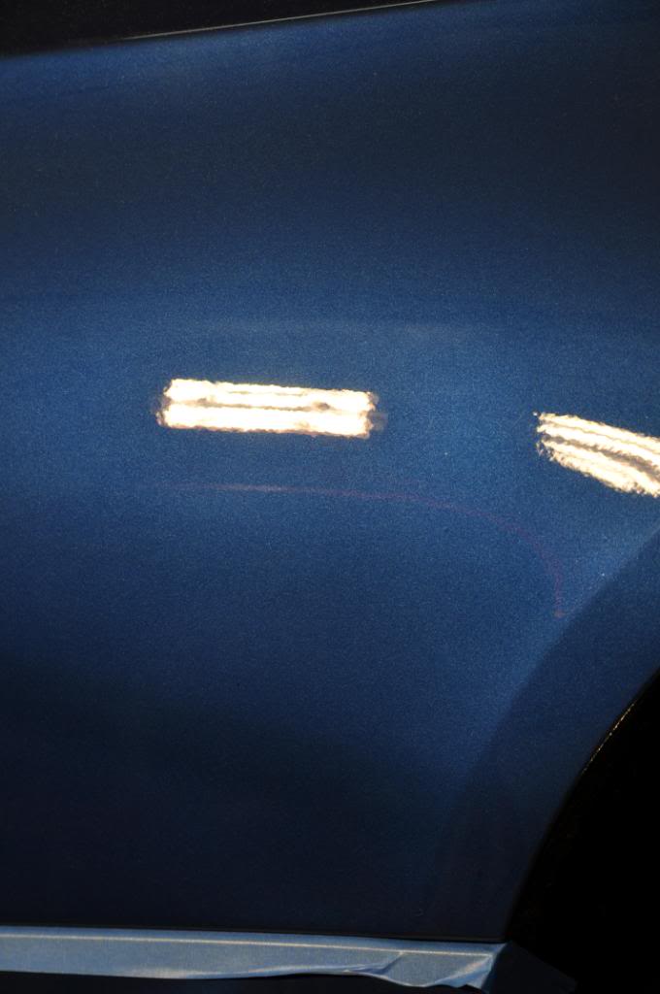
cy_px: 497
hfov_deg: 17.4
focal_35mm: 78
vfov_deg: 26.0
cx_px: 330
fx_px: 2151
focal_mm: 52
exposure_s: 1/60
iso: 200
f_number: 4.8
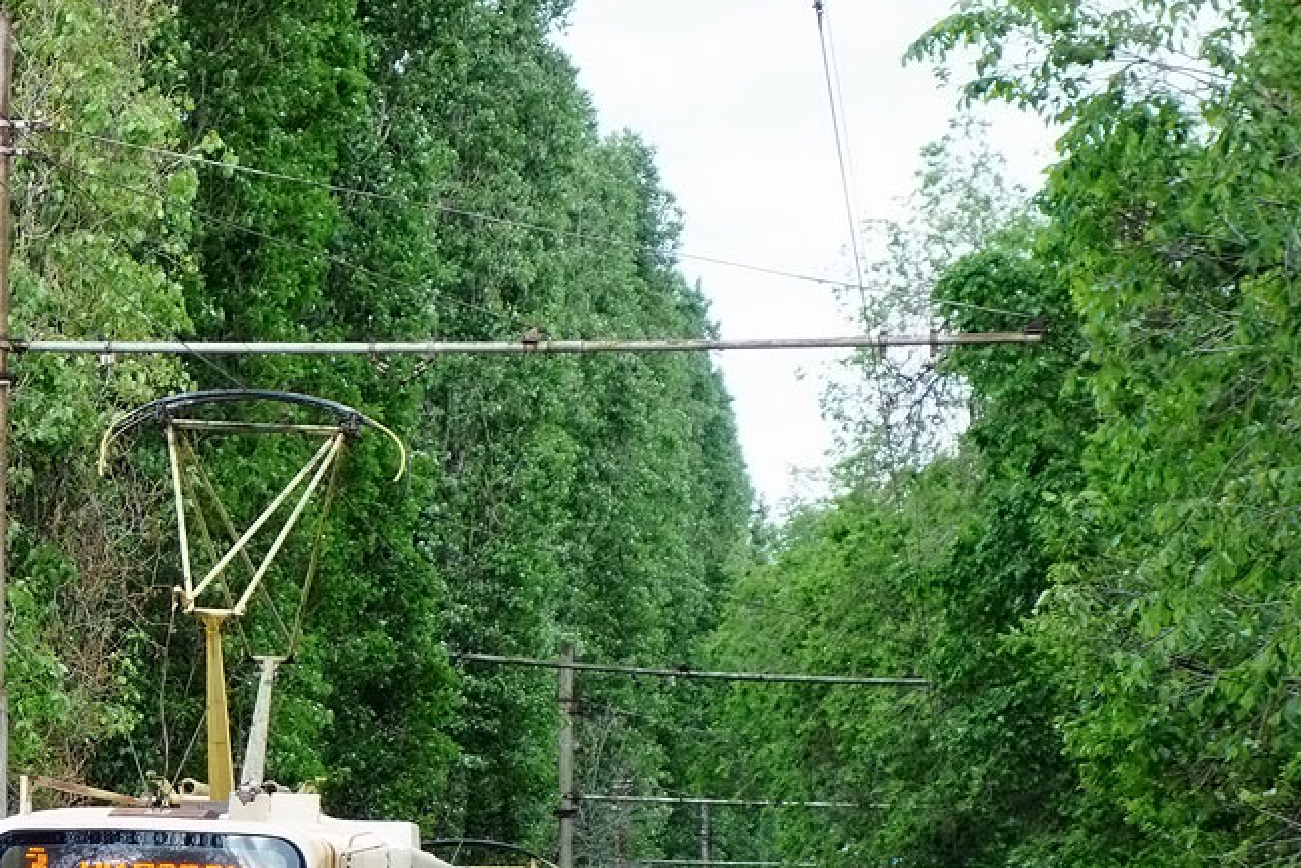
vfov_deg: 8.0
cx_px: 160
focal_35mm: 172
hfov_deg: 11.9
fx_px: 6217
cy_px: 776
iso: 320
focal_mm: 34.59
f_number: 4.9
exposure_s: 1/500
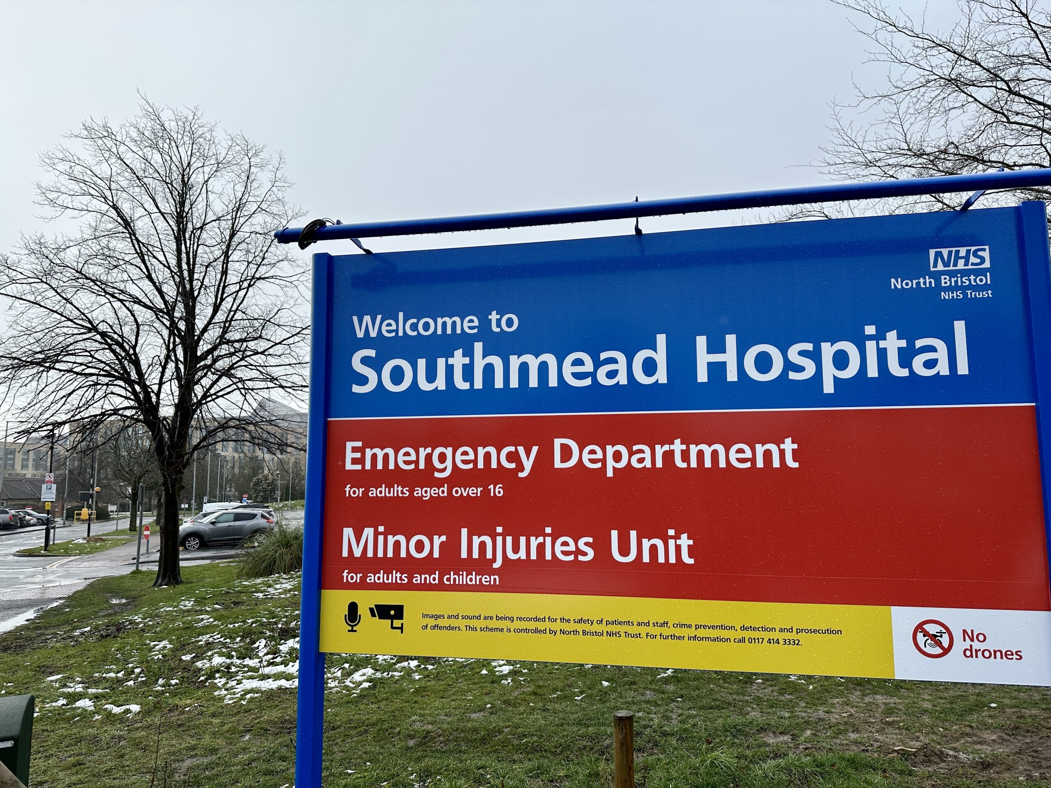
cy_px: 394
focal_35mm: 24
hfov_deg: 71.6
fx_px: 729
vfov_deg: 56.8
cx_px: 526
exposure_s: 1/3058
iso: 80
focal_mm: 6.86
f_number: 1.78
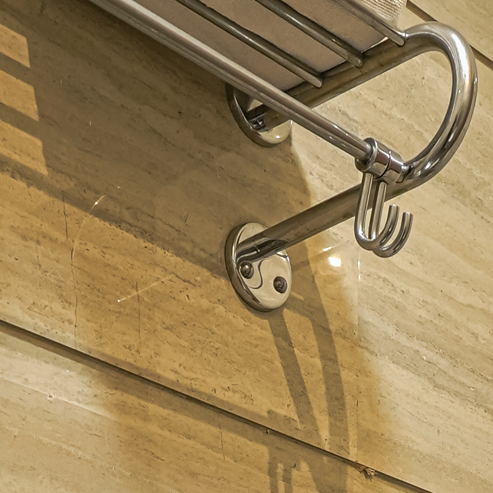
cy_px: 1049
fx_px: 1644
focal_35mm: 102
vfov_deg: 13.9
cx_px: 487
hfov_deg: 16.7
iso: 1000
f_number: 4
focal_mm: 16
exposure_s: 1/30
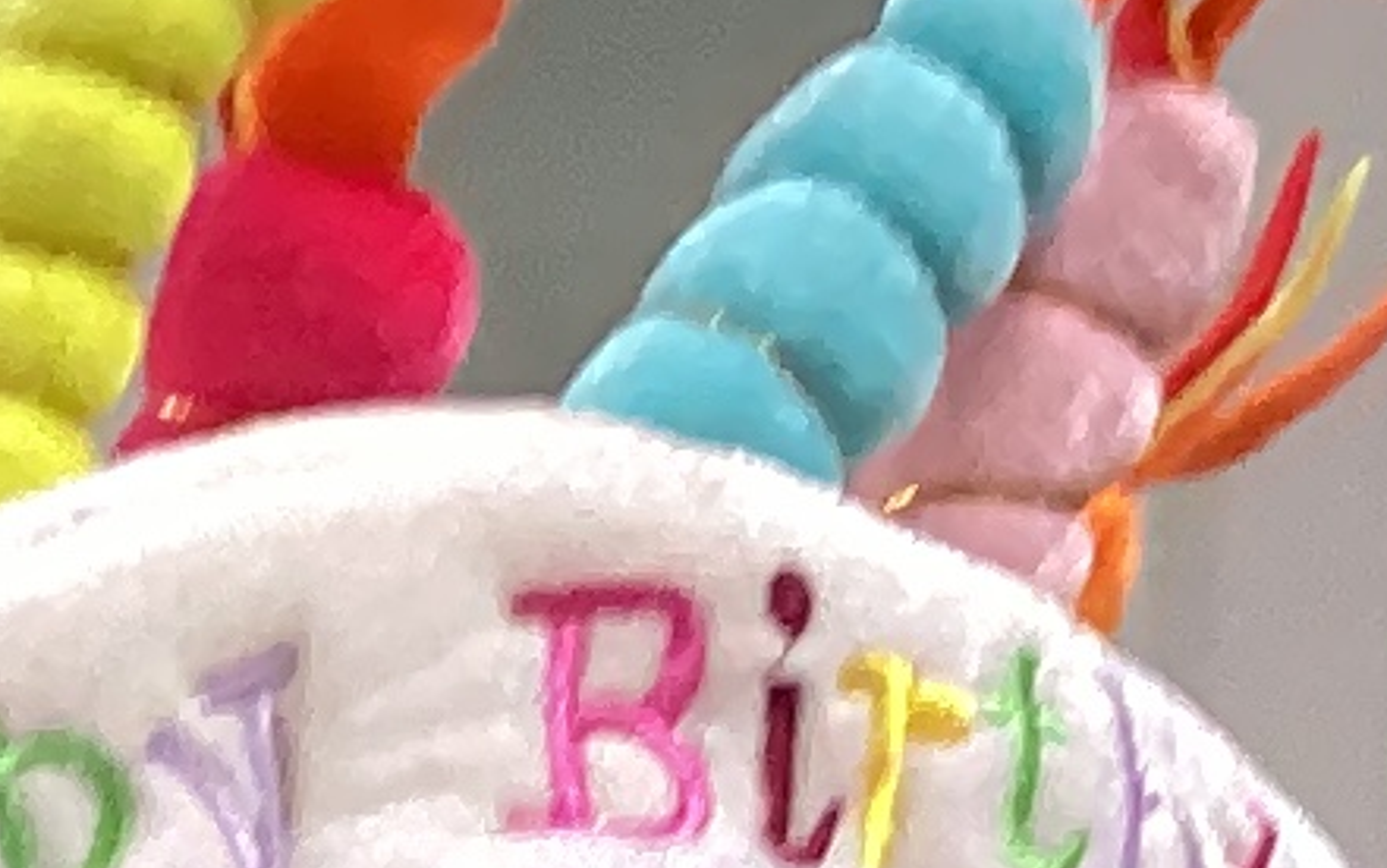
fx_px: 9189
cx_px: -277
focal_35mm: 243
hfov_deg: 8.5
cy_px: 3123
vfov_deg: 5.0
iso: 200
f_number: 2.4
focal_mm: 3.3
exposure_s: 1/50
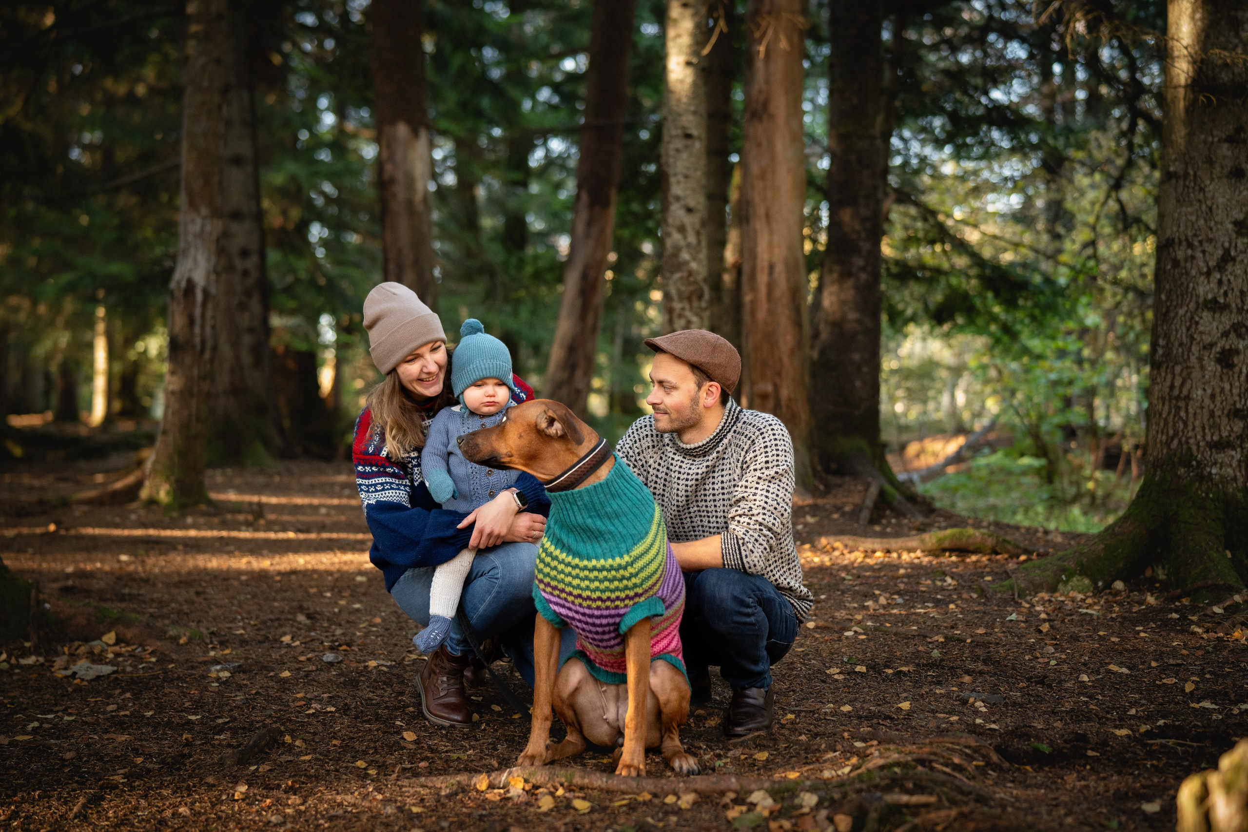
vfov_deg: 27.0
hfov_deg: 39.6
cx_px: 624
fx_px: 1733
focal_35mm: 50
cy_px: 416
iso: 2000
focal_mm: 50
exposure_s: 1/500
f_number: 2
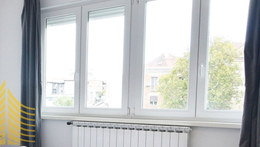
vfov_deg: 24.9
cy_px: 123
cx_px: 6
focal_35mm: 47
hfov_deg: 39.2
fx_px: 324
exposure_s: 1/30
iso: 400
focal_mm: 10
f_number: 10
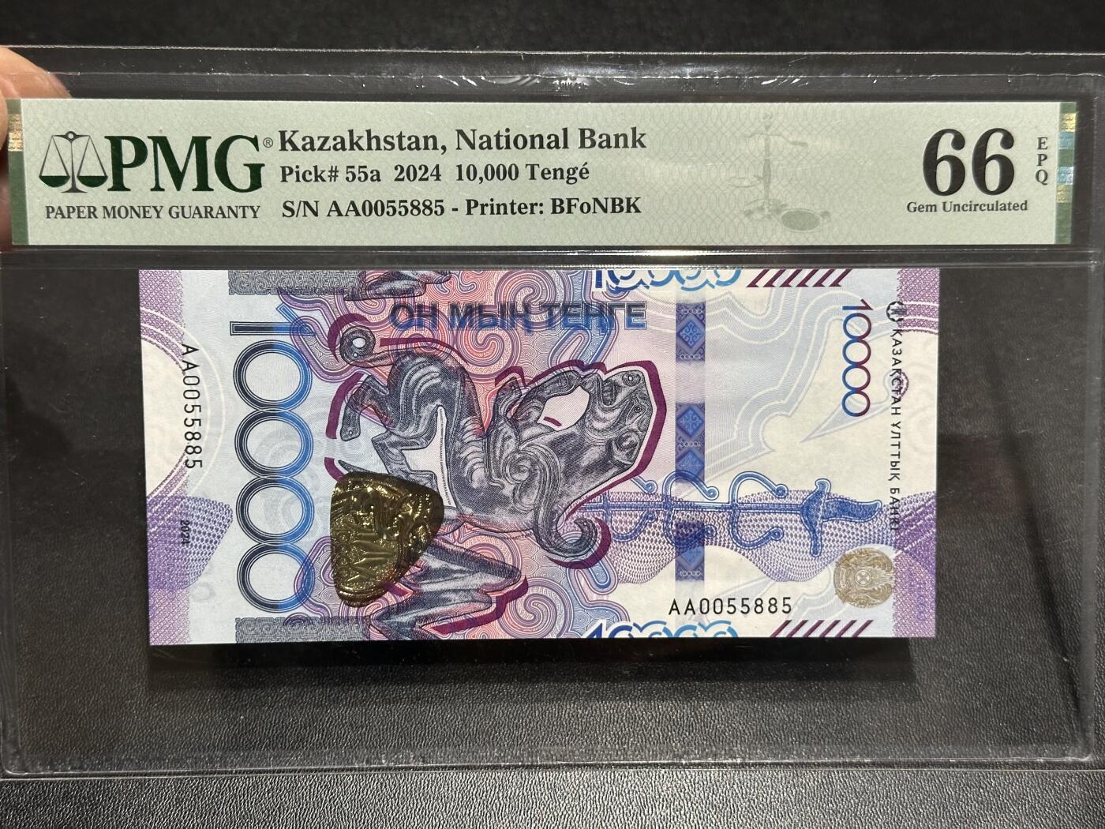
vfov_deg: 30.3
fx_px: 1532
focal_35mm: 48
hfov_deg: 39.7
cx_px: 552
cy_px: 414
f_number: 1.78
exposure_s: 1/50
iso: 160
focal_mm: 6.86
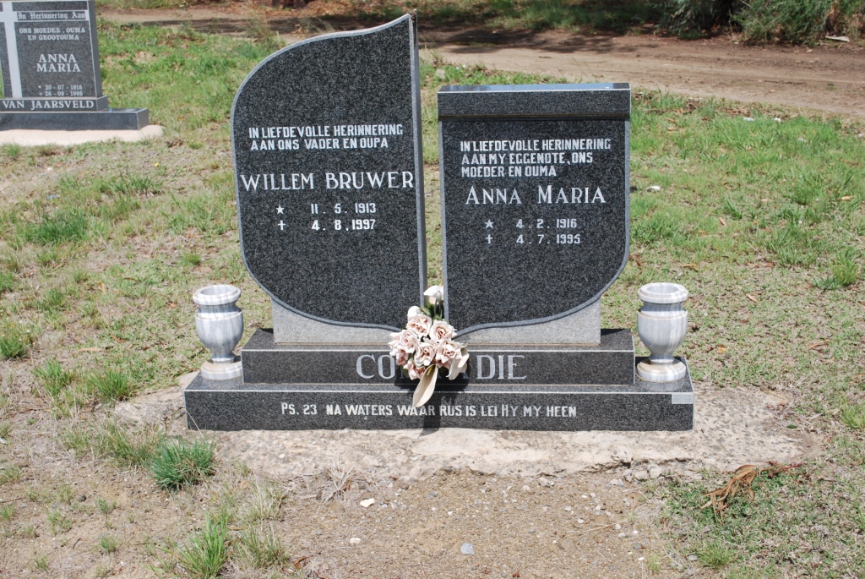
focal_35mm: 48
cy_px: 290
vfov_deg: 28.1
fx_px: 1154
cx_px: 432
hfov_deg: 41.1
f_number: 8
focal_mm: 32
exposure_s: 1/250
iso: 100
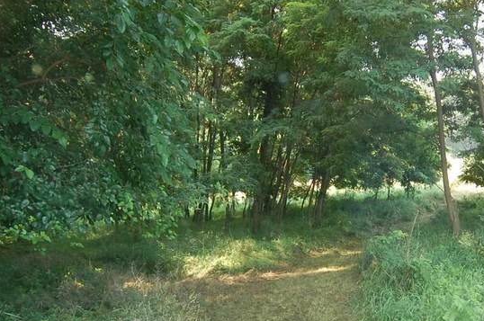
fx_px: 671
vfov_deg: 26.9
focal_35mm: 50
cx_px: 344
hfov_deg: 38.9
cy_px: 166
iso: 400
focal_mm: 14
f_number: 5
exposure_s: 1/100
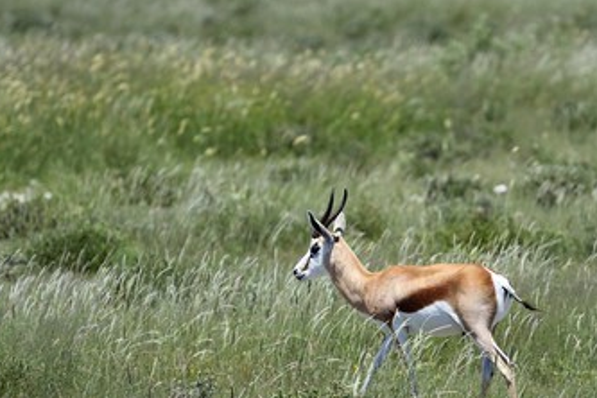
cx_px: 296
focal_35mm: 353
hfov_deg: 5.8
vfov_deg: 3.9
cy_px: 244
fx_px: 5853
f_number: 4
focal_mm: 280
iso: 200
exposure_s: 1/2000
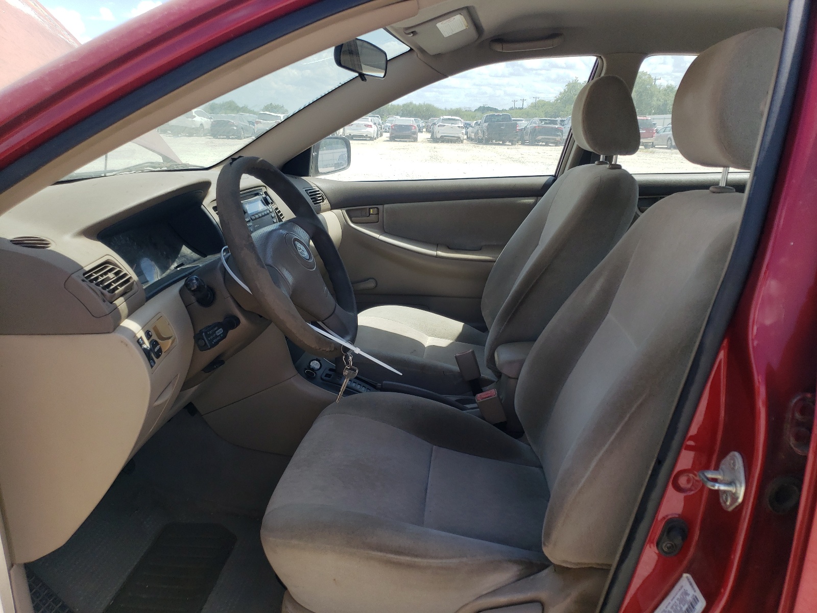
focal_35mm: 26
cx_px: 408
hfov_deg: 67.3
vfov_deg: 53.1
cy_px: 306
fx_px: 614
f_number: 1.5
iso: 50
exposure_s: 1/1667
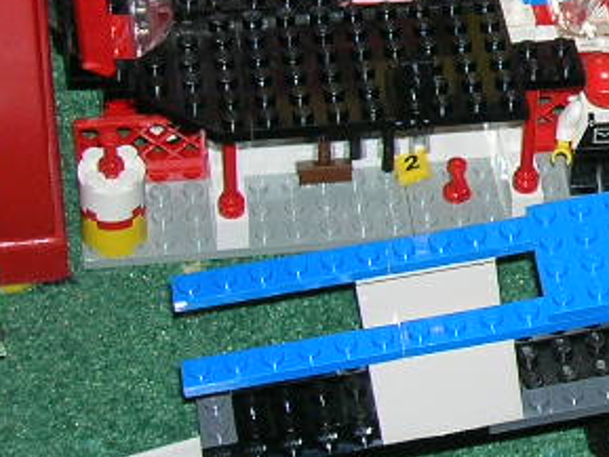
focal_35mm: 163
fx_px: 2869
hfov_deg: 11.6
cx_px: 925
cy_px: 69
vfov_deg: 9.1
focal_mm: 7.7
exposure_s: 1/60.1
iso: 50
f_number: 3.2
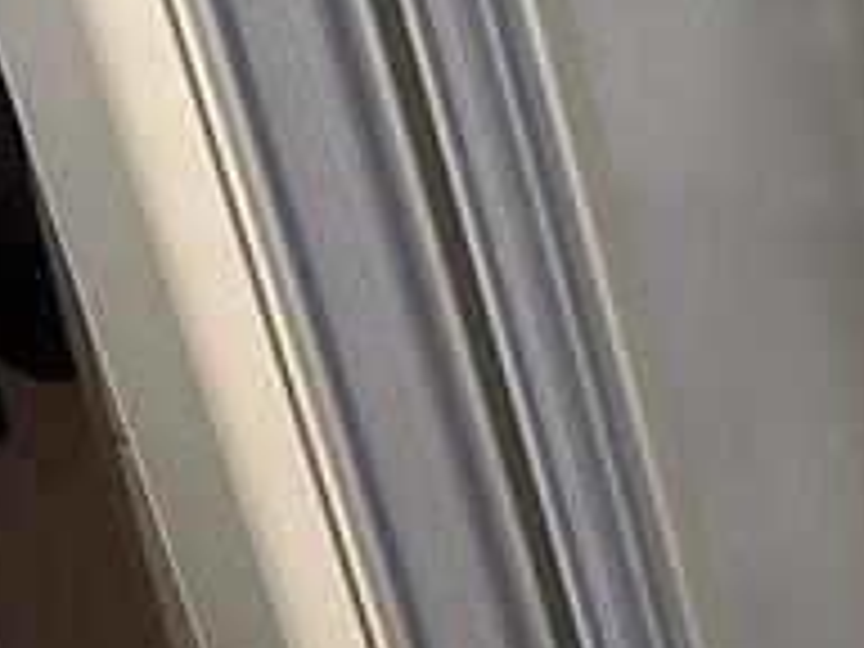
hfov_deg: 9.4
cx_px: 1836
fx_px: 4867
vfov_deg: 7.5
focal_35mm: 195
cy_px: 801
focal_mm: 5.96
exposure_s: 1/60
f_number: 1.6
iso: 250
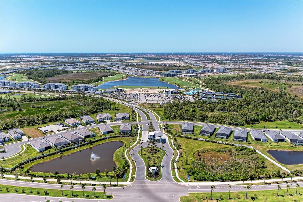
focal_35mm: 28
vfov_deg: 46.4
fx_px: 236
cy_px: 101
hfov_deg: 65.5
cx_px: 152
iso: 200
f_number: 3.5
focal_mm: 10.3
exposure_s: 1/1600
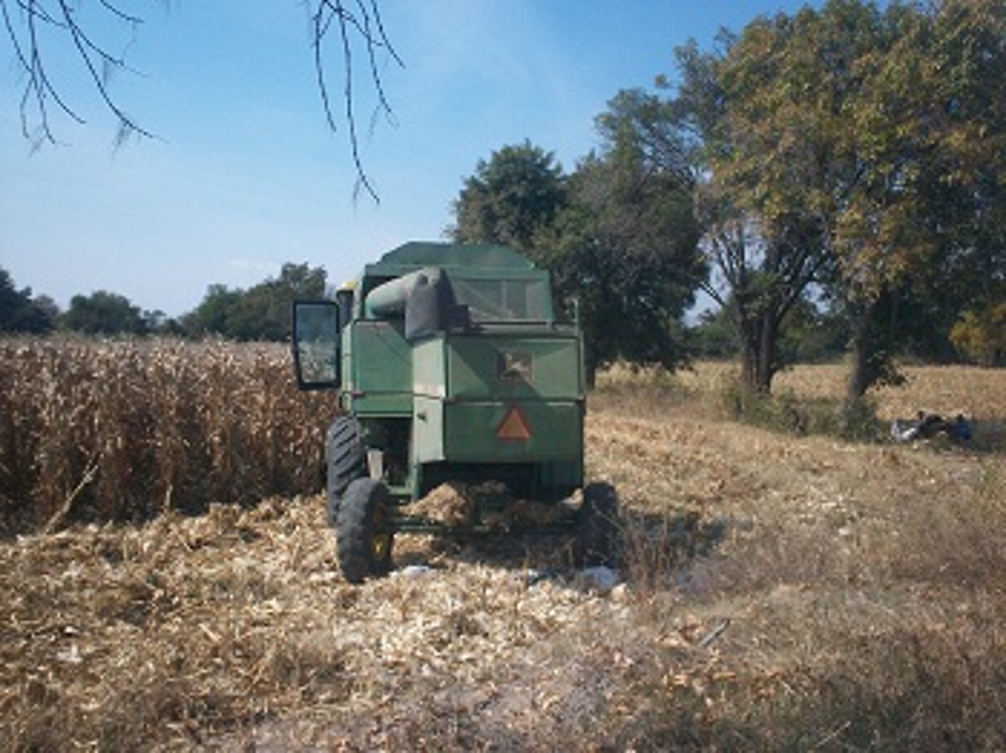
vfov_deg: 37.7
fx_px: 1104
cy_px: 376
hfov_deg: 49.0
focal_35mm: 38
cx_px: 503
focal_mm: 6.3
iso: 80
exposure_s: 1/500
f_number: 4.5
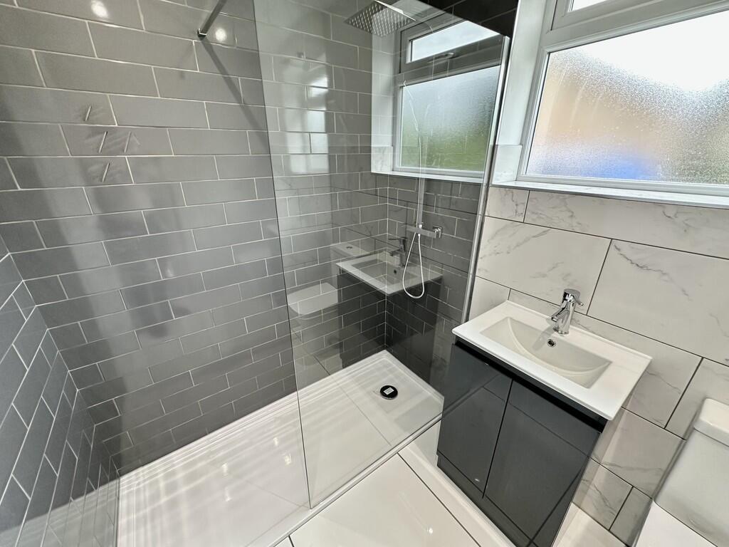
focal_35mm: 14
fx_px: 295
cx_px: 364
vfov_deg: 85.7
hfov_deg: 102.1
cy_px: 274
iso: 160
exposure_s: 1/100
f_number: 2.2
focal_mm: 2.22
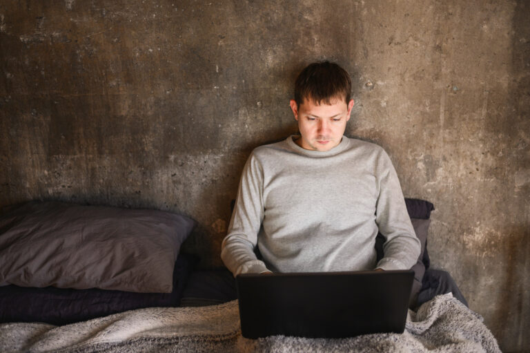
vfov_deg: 27.0
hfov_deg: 39.6
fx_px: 736
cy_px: 176
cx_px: 265
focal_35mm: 50
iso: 500
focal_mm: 50
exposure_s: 1/40
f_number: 1.8
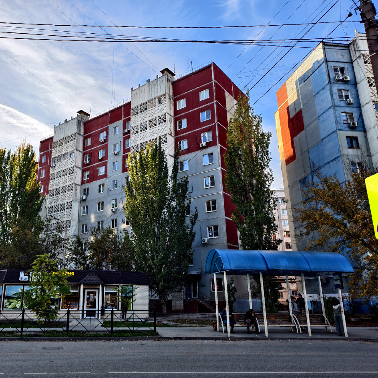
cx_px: 131
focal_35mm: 28
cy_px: 194
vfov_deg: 57.3
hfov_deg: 56.3
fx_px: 346
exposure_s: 1/703
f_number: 1.57
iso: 71
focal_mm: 6.54
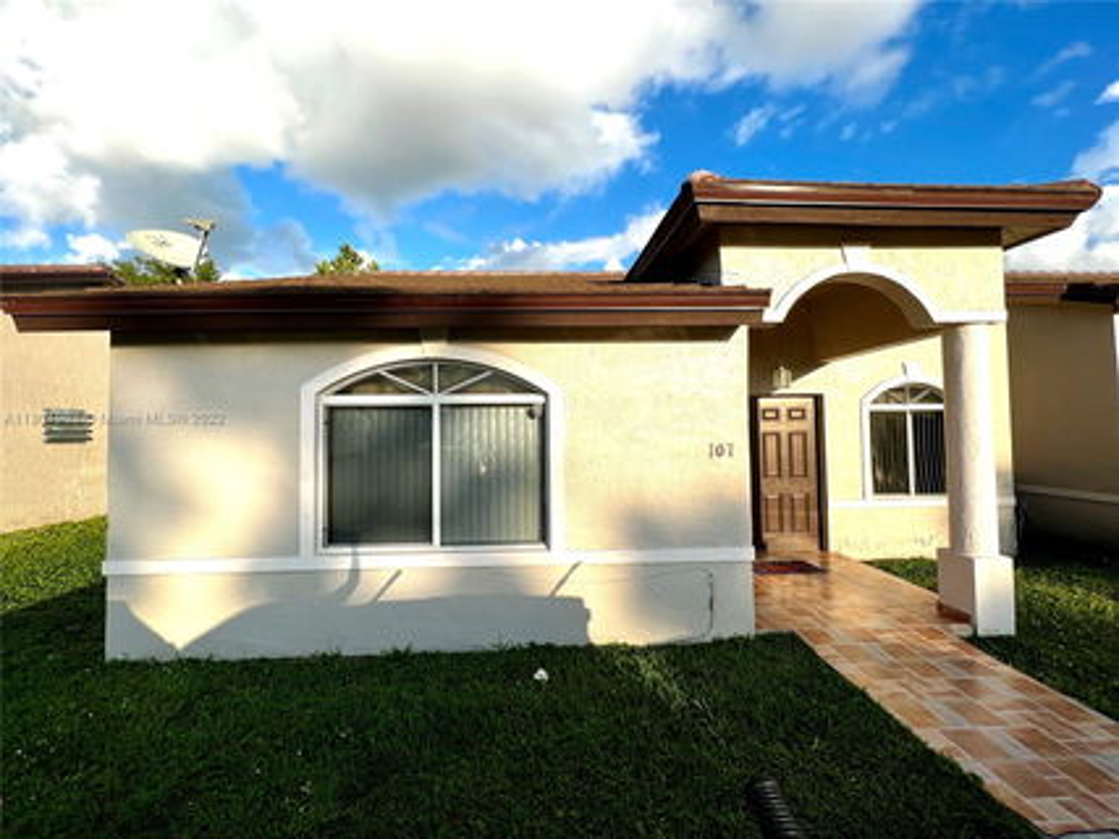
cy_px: 420
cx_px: 560
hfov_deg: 106.2
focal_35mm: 13
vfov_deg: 89.9
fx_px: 420
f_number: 1.8
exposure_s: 1/1845
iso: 32
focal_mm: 1.57
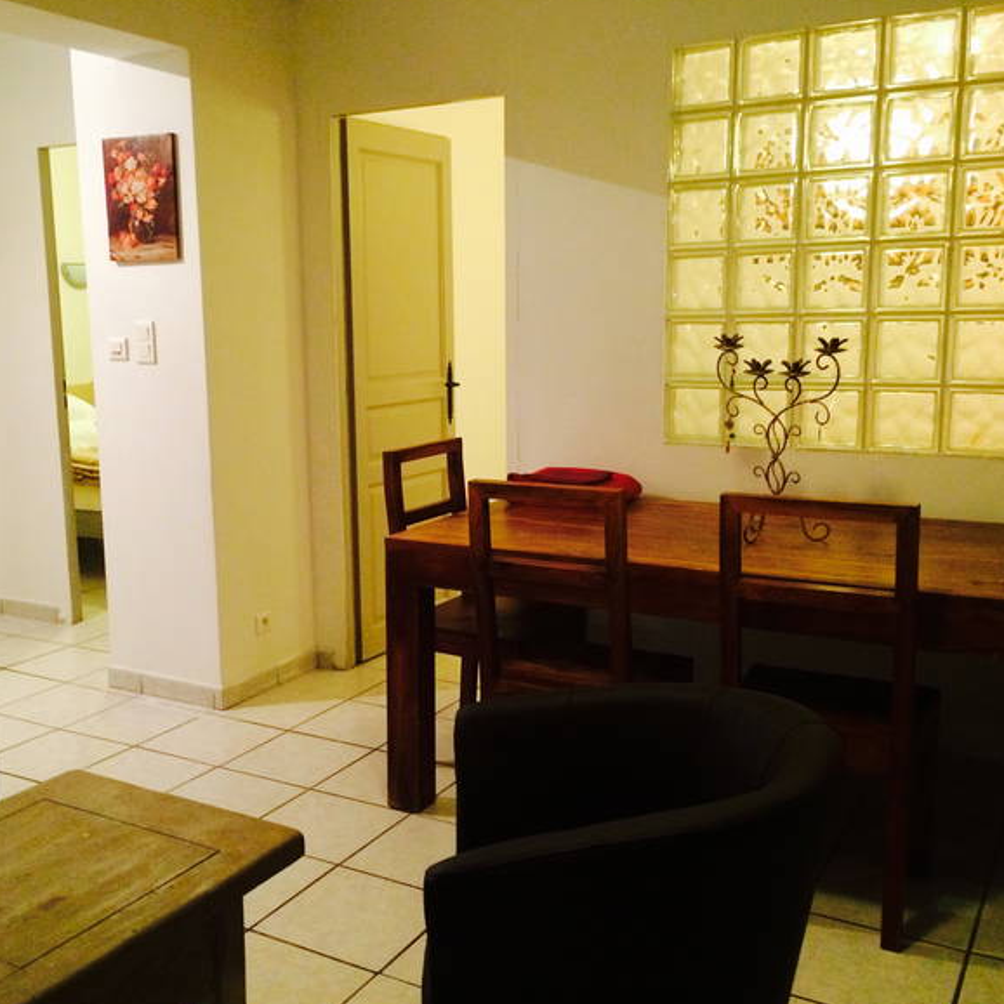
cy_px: 502
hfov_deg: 47.1
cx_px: 429
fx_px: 1148
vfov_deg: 47.2
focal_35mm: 35
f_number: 2.2
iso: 250
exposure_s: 1/20
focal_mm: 4.15
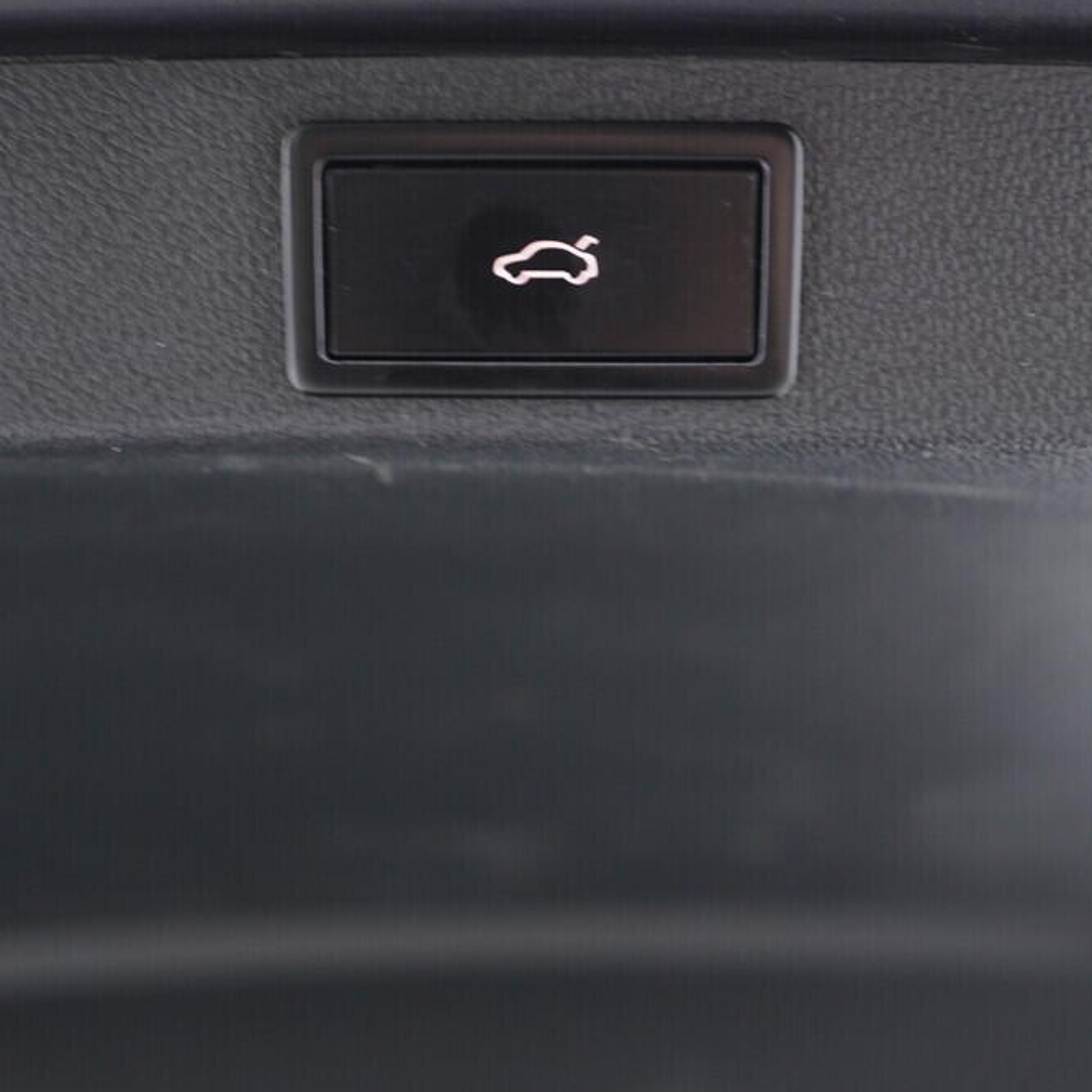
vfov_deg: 36.1
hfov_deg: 36.1
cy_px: 539
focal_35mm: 47
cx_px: 537
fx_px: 1677
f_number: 2.8
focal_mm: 24
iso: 500
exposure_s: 1/40
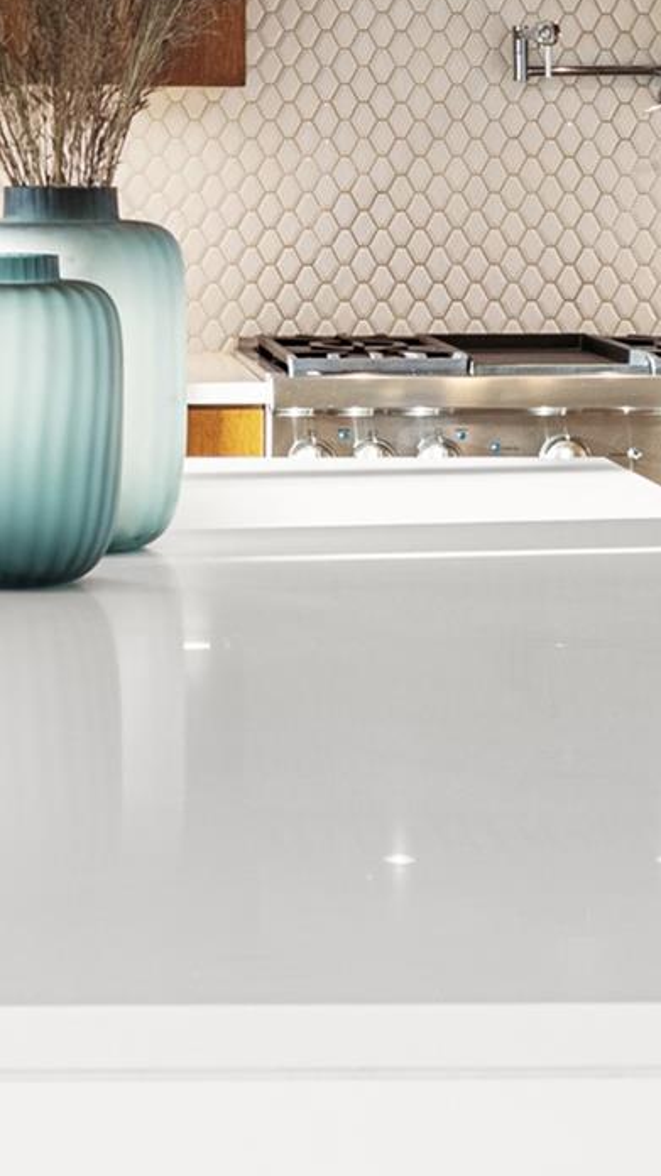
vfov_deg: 19.0
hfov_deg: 10.8
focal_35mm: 111
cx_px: 68
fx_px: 3462
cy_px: 168
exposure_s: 1/6
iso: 200
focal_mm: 24
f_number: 8
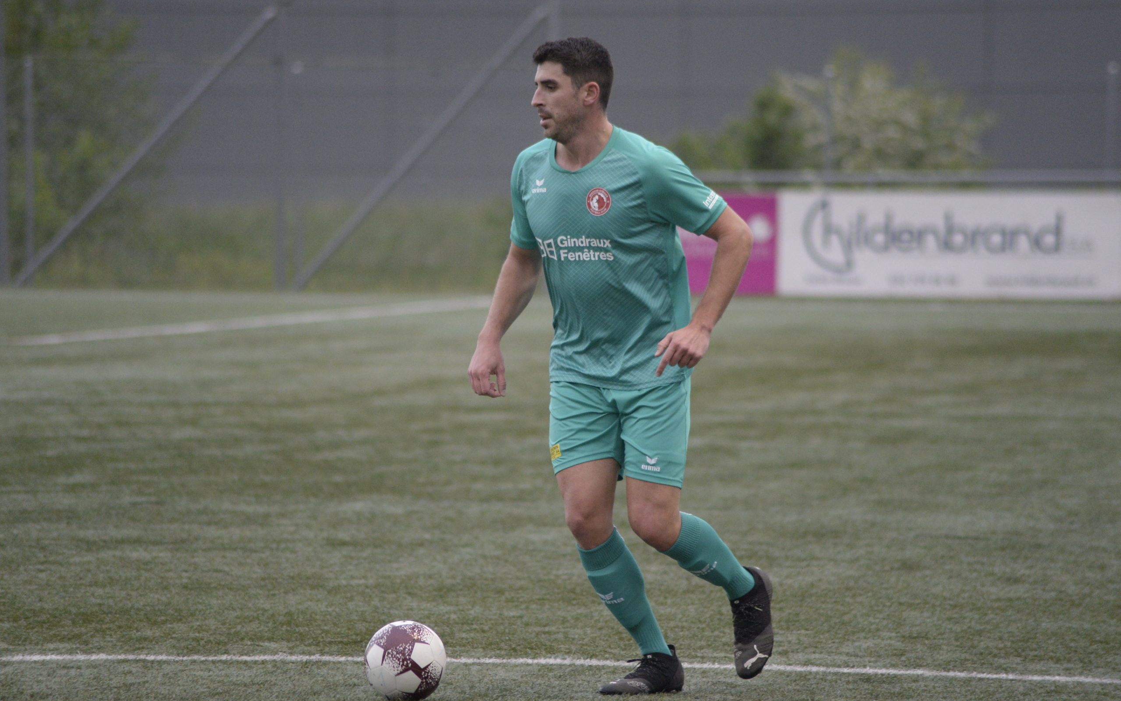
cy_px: 338
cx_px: 561
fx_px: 9349
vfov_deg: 4.3
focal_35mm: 306
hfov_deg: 6.9
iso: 5600
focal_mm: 300
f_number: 5.6
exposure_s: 1/640
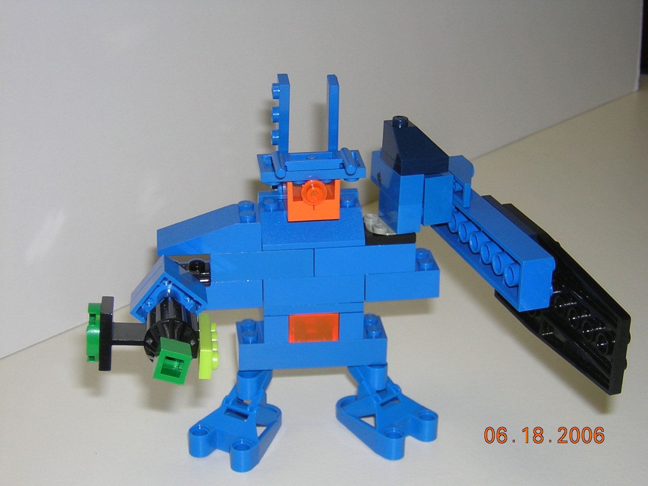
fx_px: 1310
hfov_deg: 27.8
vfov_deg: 21.0
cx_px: 324
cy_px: 243
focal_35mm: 70
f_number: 3.6
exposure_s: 1/60.1
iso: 100
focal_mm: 9.1
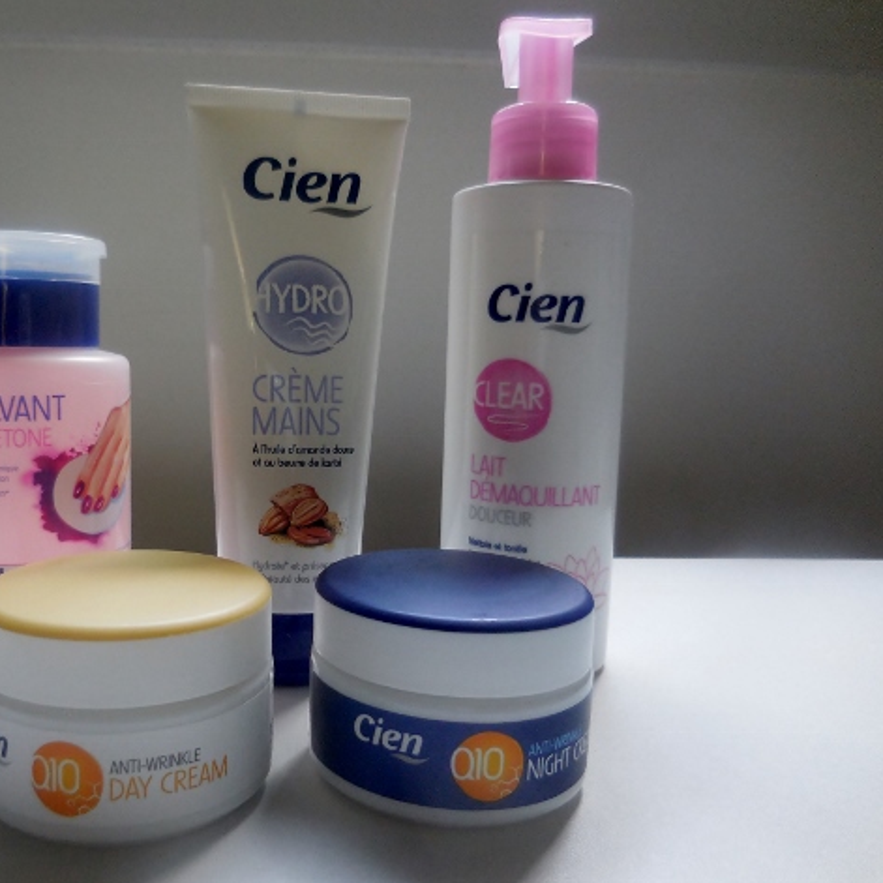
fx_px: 866
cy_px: 445
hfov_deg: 53.2
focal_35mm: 30
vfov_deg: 54.0
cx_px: 313
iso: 280
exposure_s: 1/30
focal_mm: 4.5
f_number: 3.3
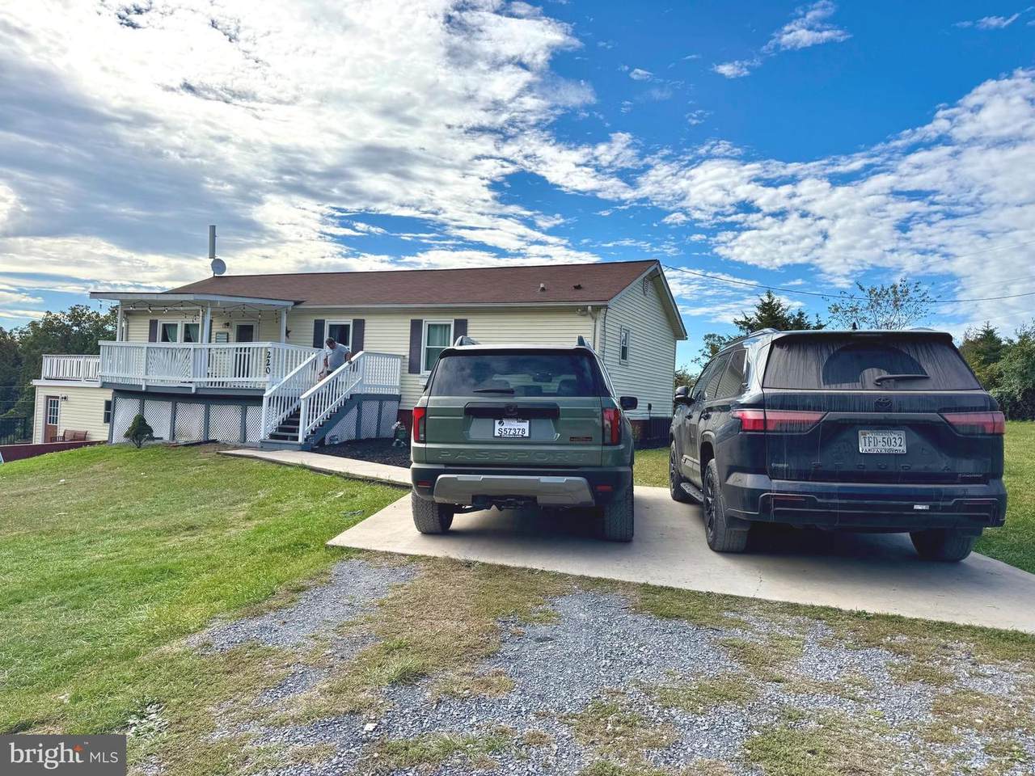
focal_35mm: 24
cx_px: 518
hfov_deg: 71.6
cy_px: 388
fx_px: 718
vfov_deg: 56.8
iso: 80
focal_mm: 6.76
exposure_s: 1/6410
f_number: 1.78
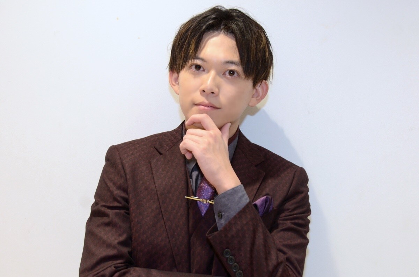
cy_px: 138
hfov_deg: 41.2
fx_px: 558
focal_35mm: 48
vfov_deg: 28.0
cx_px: 210
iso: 900
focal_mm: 32
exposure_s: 1/60
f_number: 6.3
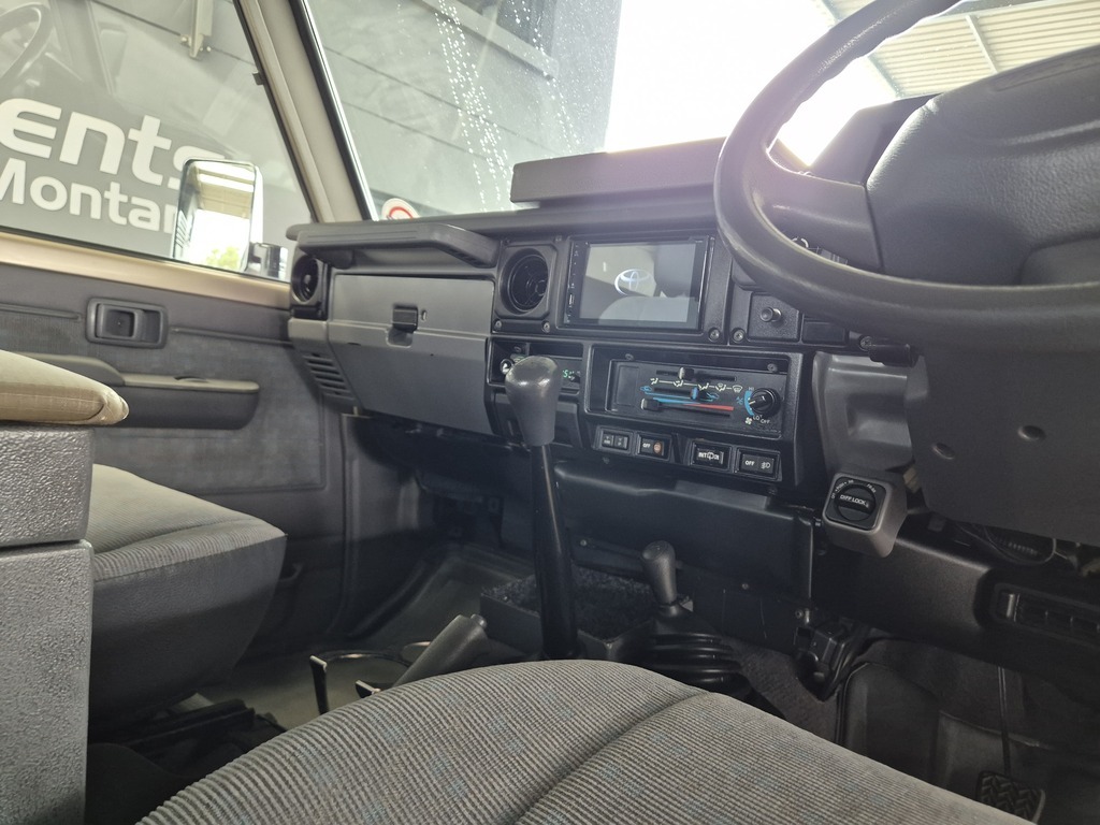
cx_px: 550
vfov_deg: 58.9
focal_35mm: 23
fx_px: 731
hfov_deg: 73.9
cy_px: 412
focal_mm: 5.4
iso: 500
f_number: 1.8
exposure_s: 1/100
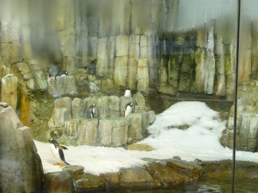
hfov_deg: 33.2
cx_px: 129
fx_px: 432
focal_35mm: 58
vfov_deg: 25.2
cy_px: 96
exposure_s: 1/25
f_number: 4.4
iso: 800
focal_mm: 9.8
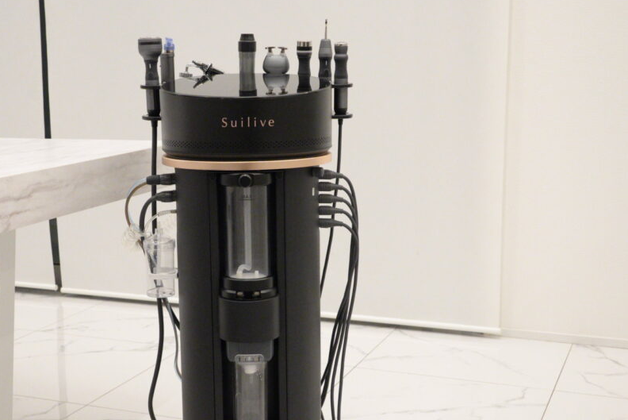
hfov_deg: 37.3
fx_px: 925
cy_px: 266
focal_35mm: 53
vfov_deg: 25.5
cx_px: 249
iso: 12800
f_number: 8
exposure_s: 1/640
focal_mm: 41
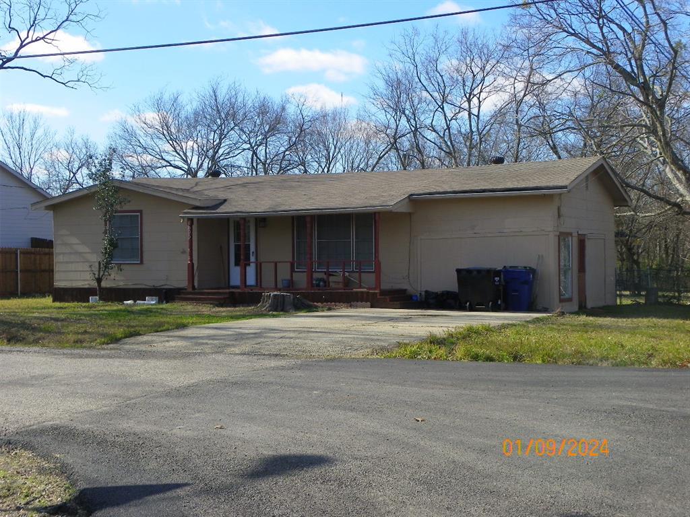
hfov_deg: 34.3
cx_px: 345
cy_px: 258
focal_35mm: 56
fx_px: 1116
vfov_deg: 26.1
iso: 64
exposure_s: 1/250
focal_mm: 9.9
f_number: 4.5
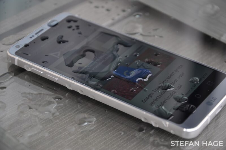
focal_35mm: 128
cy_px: 75
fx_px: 799
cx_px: 113
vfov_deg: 10.7
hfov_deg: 16.1
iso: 220
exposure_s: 1/125
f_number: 5.6
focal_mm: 85
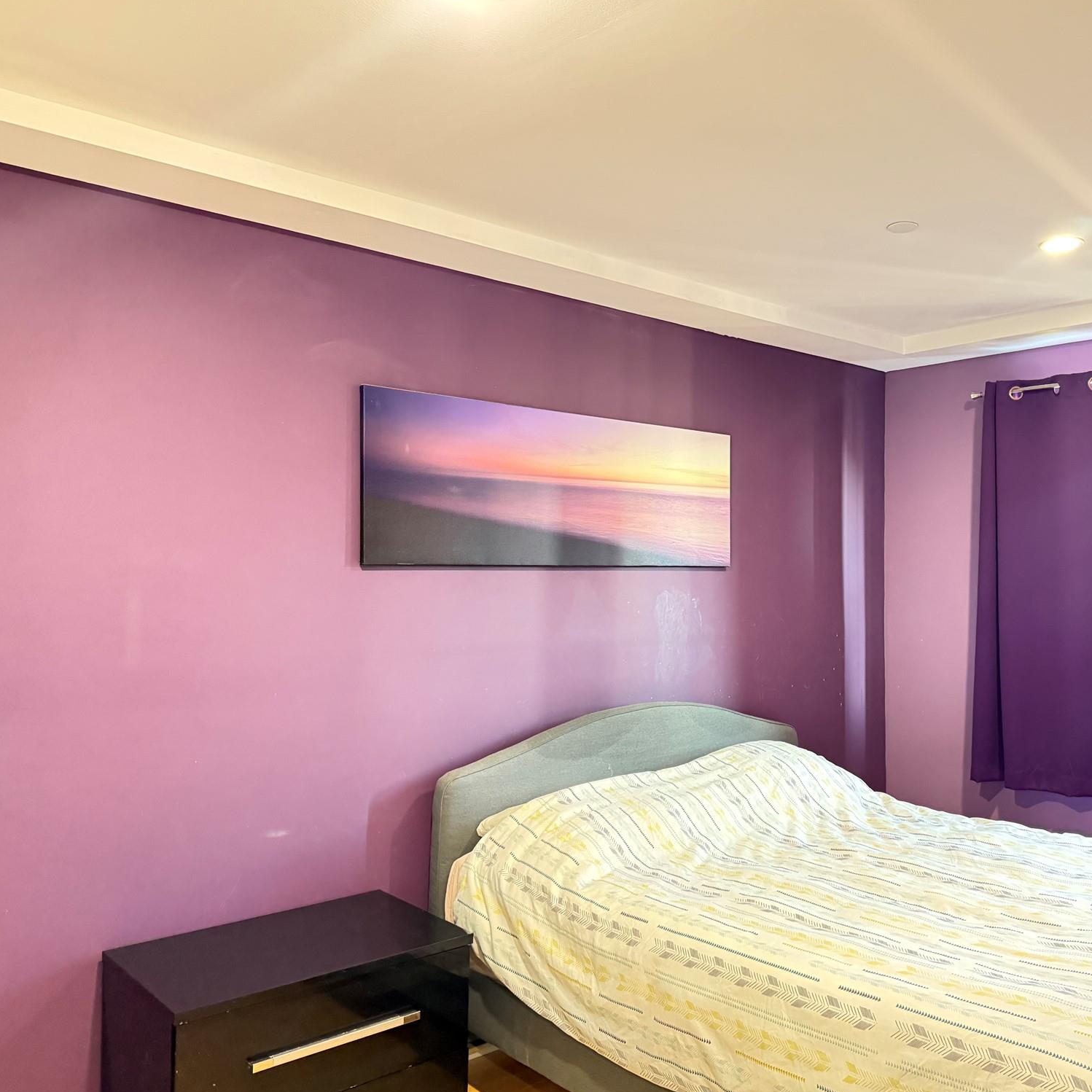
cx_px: 674
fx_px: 1035
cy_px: 542
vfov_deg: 55.6
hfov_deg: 55.1
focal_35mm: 29
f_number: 1.78
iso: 1600
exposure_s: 1/24
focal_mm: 6.76
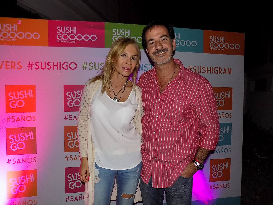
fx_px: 181
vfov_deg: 58.9
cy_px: 102
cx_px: 136
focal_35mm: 23
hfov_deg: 73.9
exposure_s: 1/30
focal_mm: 4
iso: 200
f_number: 3.1
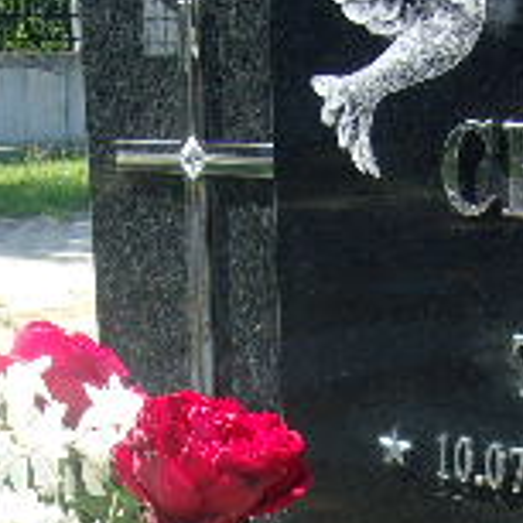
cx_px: 369
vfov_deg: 17.2
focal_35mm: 100
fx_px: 1709
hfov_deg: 17.3
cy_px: 431
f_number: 3
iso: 80
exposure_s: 1/350
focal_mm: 4.9
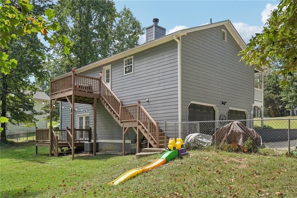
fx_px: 247
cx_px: 148
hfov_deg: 62.0
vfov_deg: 43.5
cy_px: 99
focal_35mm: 30
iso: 800
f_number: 8
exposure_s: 1/800
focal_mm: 30
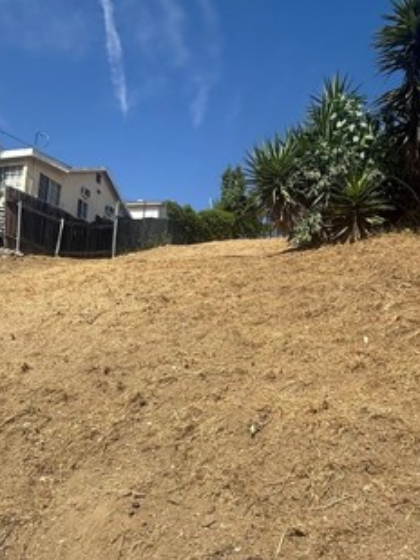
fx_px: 469
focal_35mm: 29
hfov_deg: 48.2
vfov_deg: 60.6
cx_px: 194
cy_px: 359
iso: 50
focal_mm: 2.22
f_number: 2.2
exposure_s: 1/2165
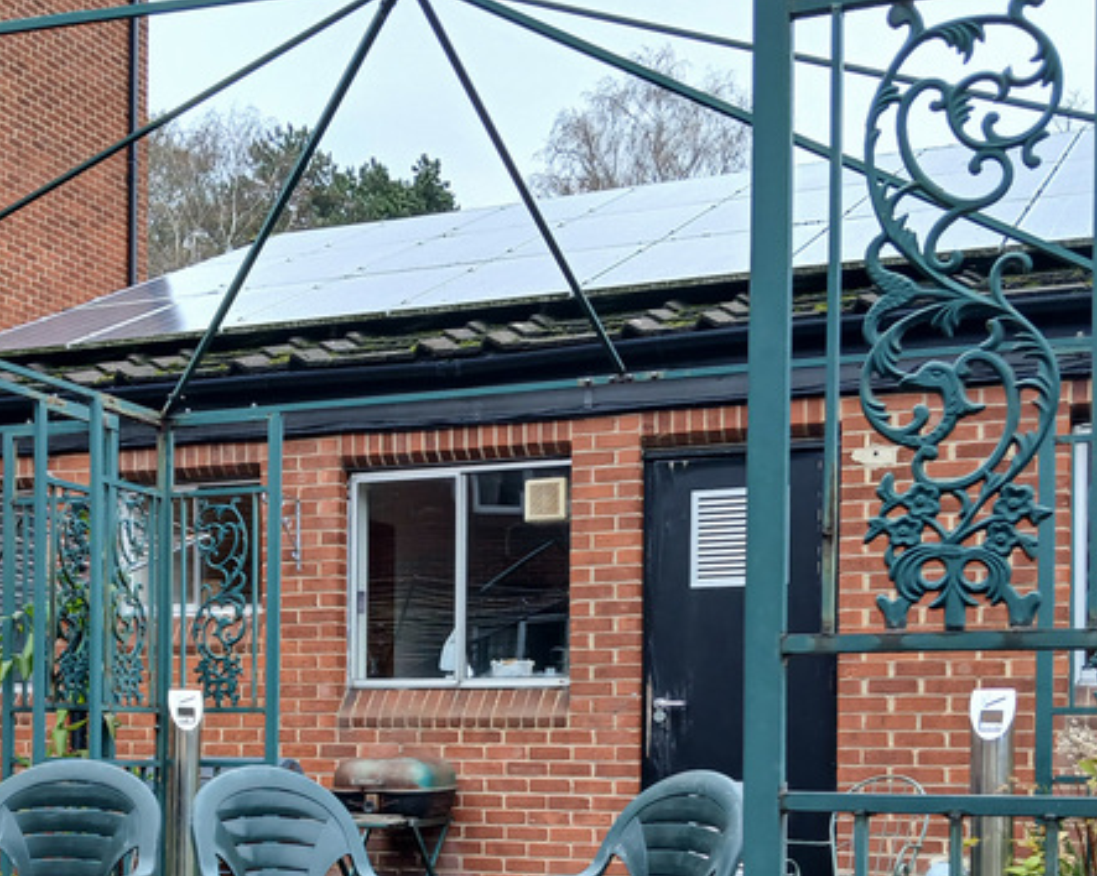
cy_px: 779
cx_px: 339
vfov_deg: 26.7
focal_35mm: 55
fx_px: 1785
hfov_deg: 33.8
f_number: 1.8
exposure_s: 1/50
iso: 40
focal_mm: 3.98
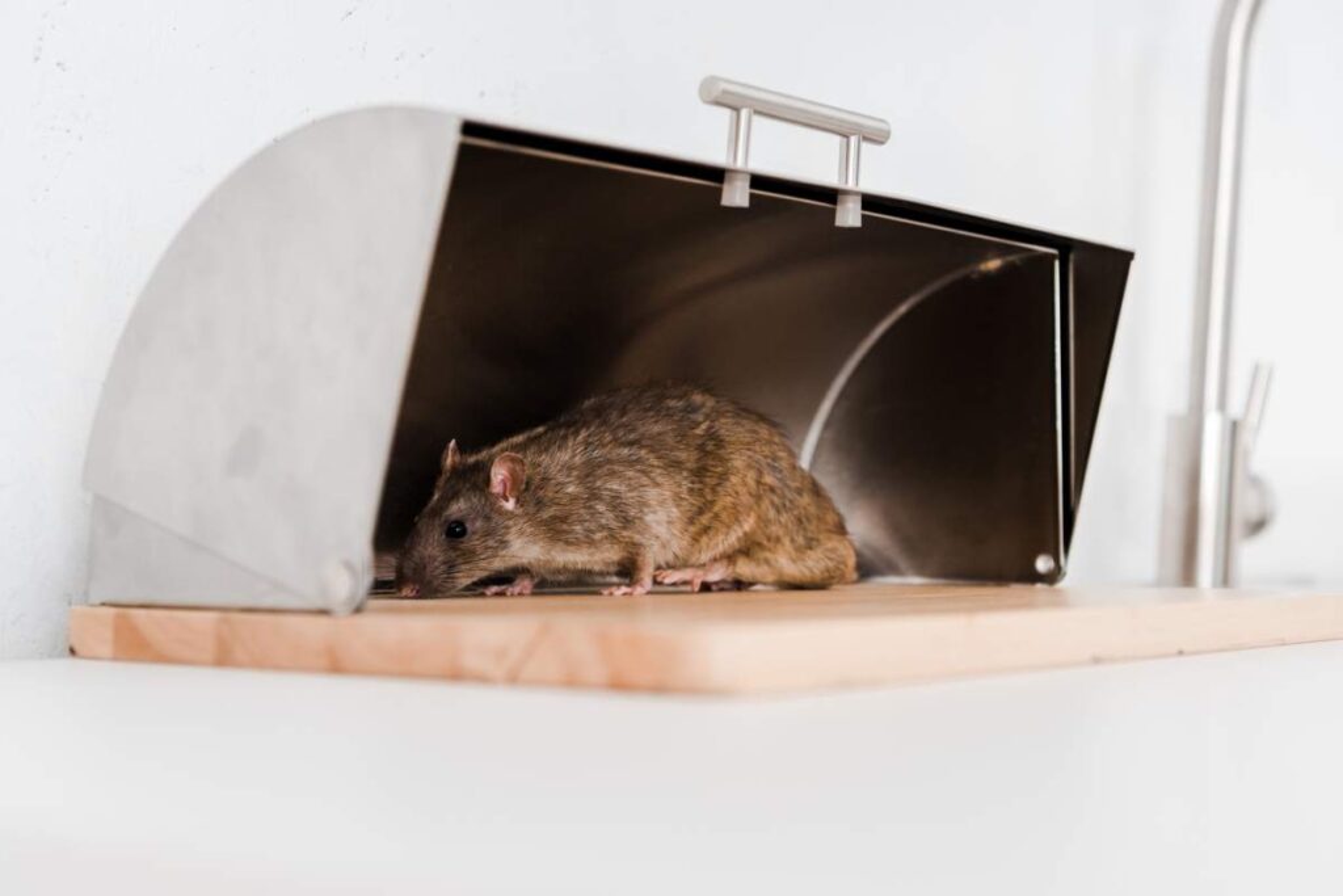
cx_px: 672
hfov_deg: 38.2
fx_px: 1940
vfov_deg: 26.0
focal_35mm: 52
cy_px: 448
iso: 640
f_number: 4
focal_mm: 52
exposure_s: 1/160
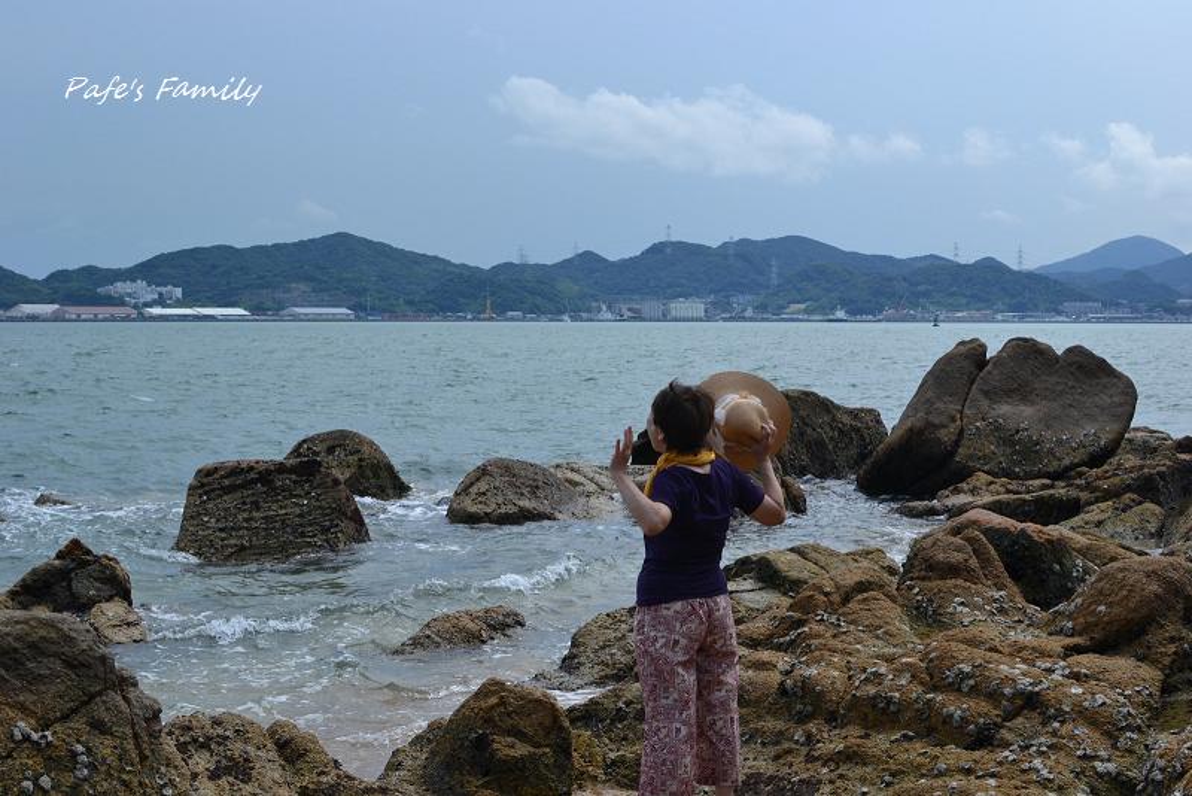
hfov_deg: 37.8
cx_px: 596
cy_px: 398
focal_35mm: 52
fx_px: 1739
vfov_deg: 25.8
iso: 100
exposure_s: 1/250
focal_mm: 35
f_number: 8
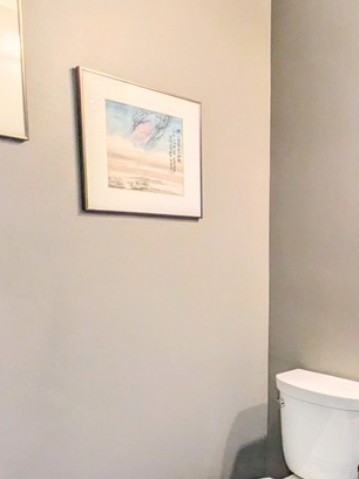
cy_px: 316
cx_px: 405
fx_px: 512
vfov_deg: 49.4
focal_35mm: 37
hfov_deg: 33.2
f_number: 2.2
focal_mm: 1.83
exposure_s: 1/24
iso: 140
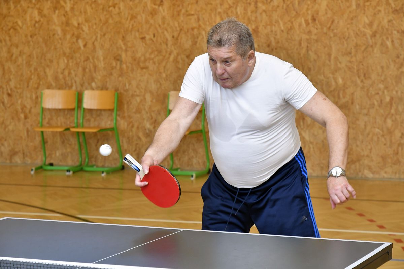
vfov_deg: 12.7
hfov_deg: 18.9
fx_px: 1212
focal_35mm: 108
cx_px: 202
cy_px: 134
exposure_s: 1/250
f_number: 6.3
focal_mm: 72
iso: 1600
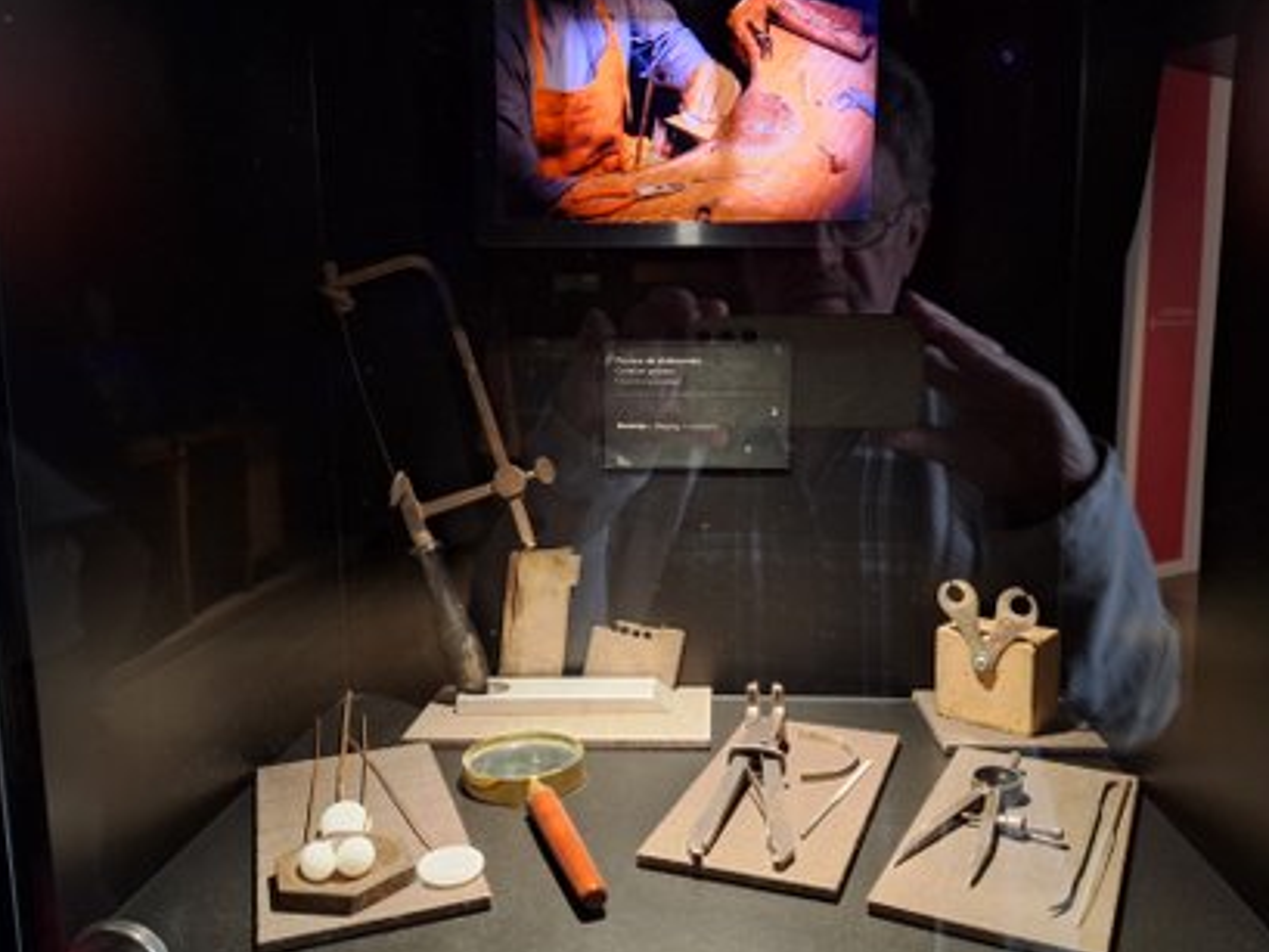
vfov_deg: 51.4
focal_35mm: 27
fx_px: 990
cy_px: 493
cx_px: 661
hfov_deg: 65.3
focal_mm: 5.54
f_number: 1.8
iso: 640
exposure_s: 1/20
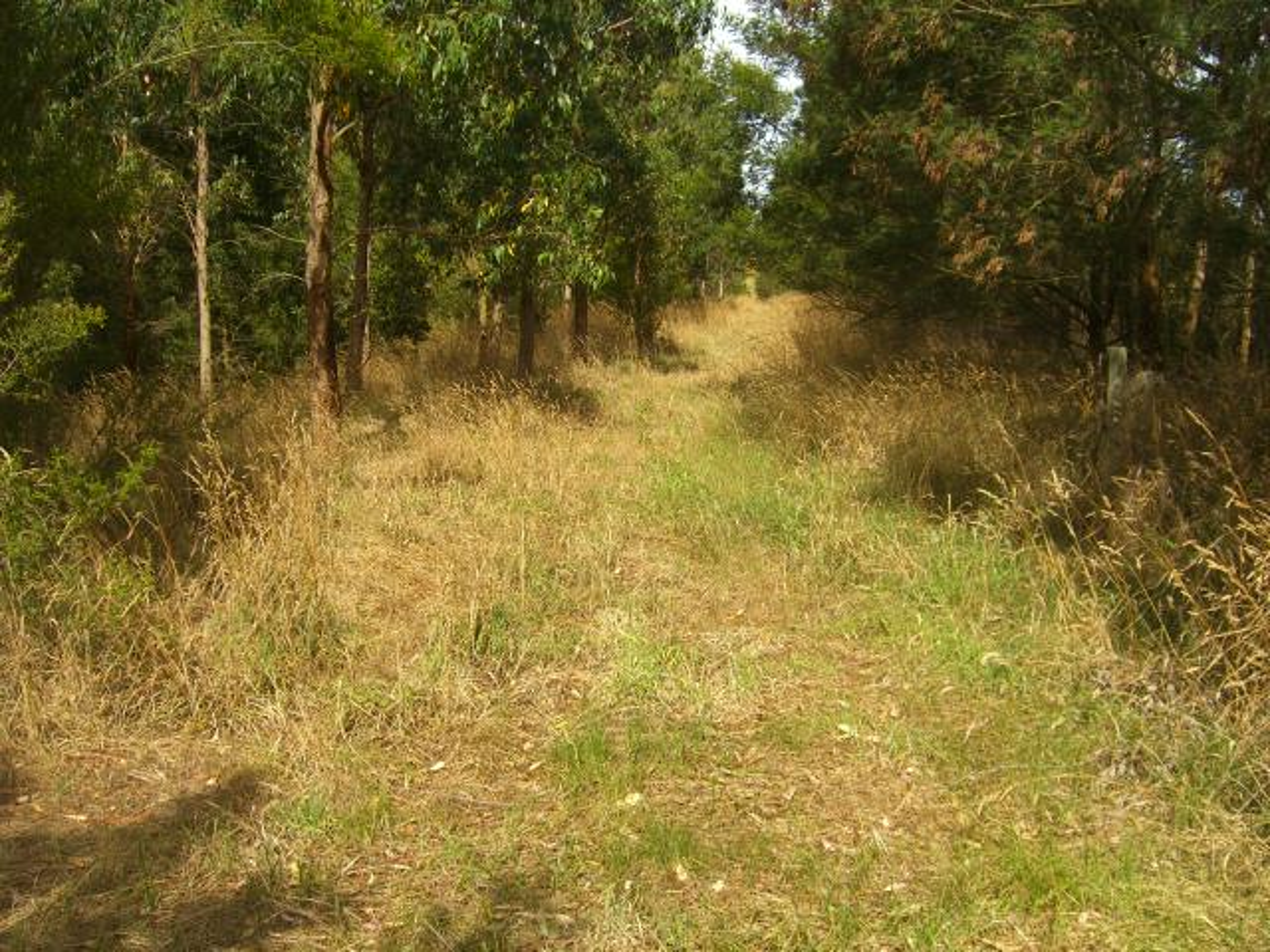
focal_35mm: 38
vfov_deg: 37.7
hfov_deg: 49.0
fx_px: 1394
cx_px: 635
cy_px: 476
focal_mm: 7.9
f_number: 4
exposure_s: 1/400
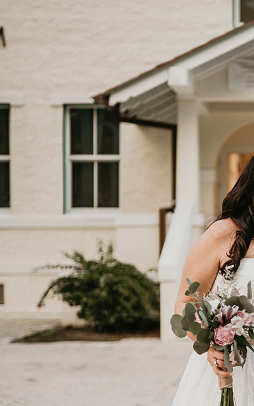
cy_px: 274
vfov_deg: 24.5
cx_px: 335
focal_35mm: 84
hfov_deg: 14.8
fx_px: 930
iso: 160
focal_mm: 35
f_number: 1.4
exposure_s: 1/500
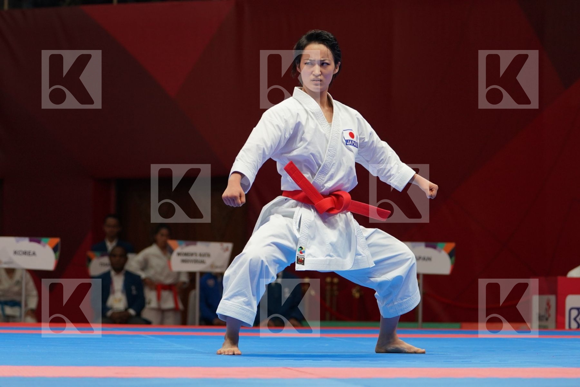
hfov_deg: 12.9
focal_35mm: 159
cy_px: 194
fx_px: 2561
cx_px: 290
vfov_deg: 8.6
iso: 1250
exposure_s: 1/500
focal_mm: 106
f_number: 4
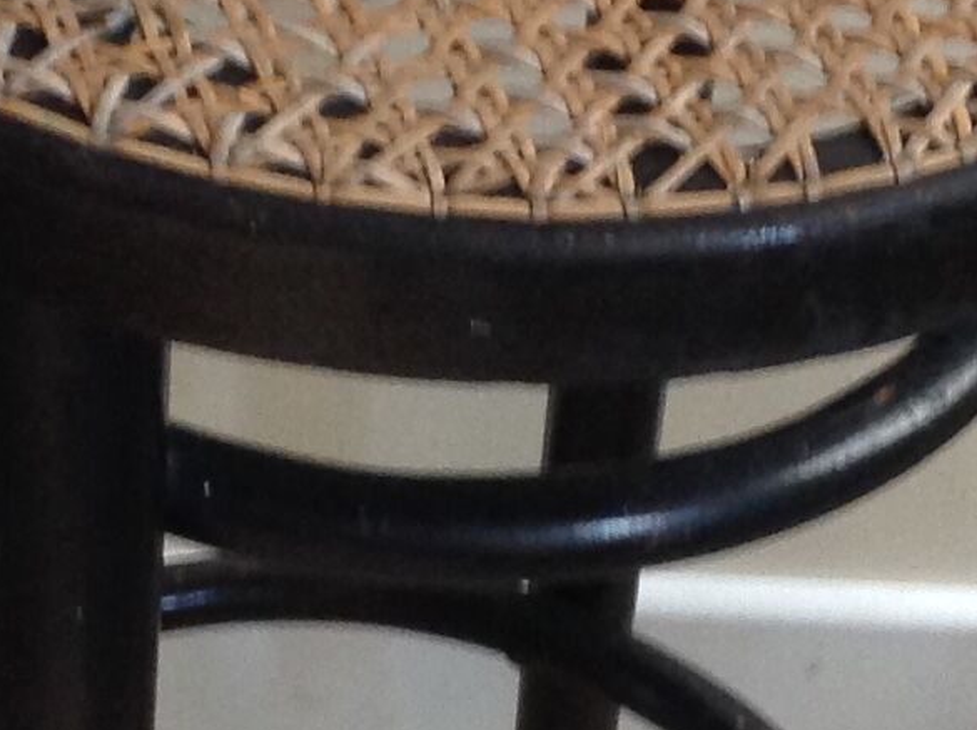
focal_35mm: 155
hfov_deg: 12.8
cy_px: 593
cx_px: 471
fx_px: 4368
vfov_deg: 9.5
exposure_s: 1/15
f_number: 2.4
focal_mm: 4.28
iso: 160
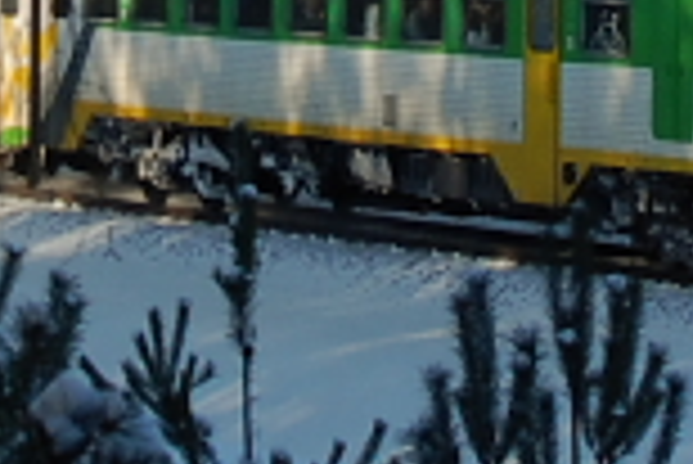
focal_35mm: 349
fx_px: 6731
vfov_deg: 3.9
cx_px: 212
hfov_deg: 5.9
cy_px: -444
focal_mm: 35
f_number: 6.3
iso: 320
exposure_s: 1/640
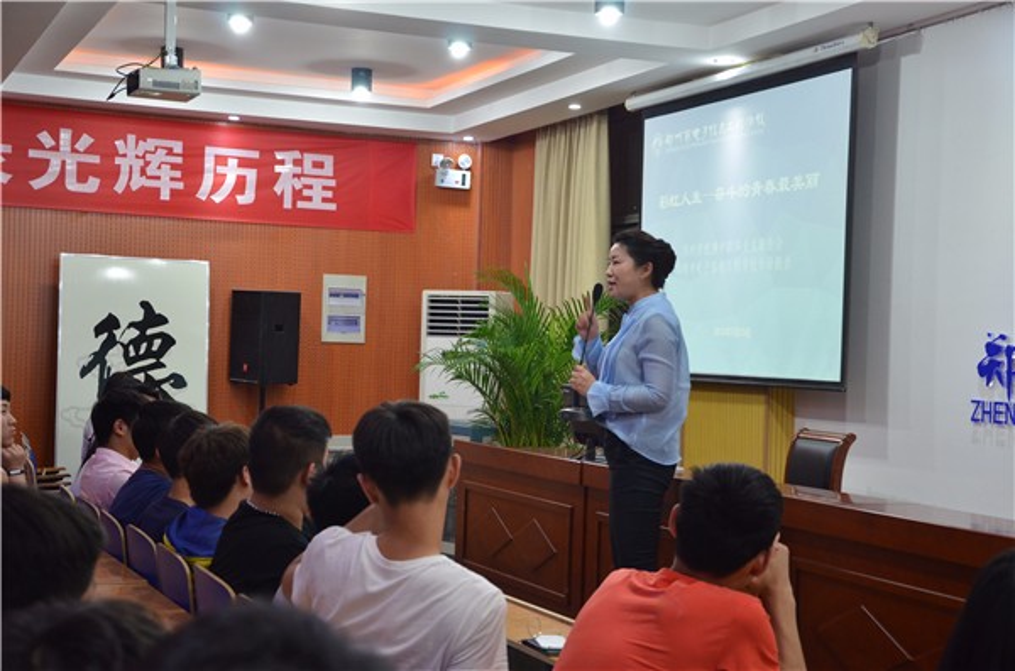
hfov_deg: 35.1
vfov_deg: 23.7
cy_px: 336
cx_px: 508
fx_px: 1603
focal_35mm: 57
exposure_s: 1/30
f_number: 4.5
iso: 800
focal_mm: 38
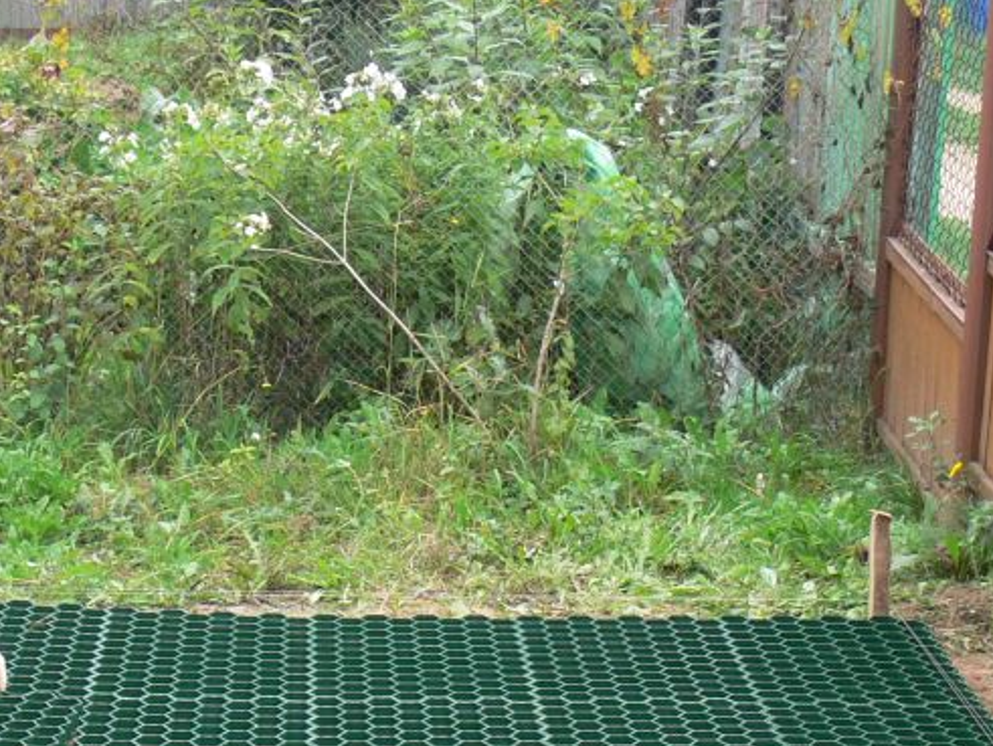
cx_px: 271
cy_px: 550
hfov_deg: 18.6
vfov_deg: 14.1
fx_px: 3014
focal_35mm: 105
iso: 80
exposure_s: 1/50
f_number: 4
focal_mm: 9
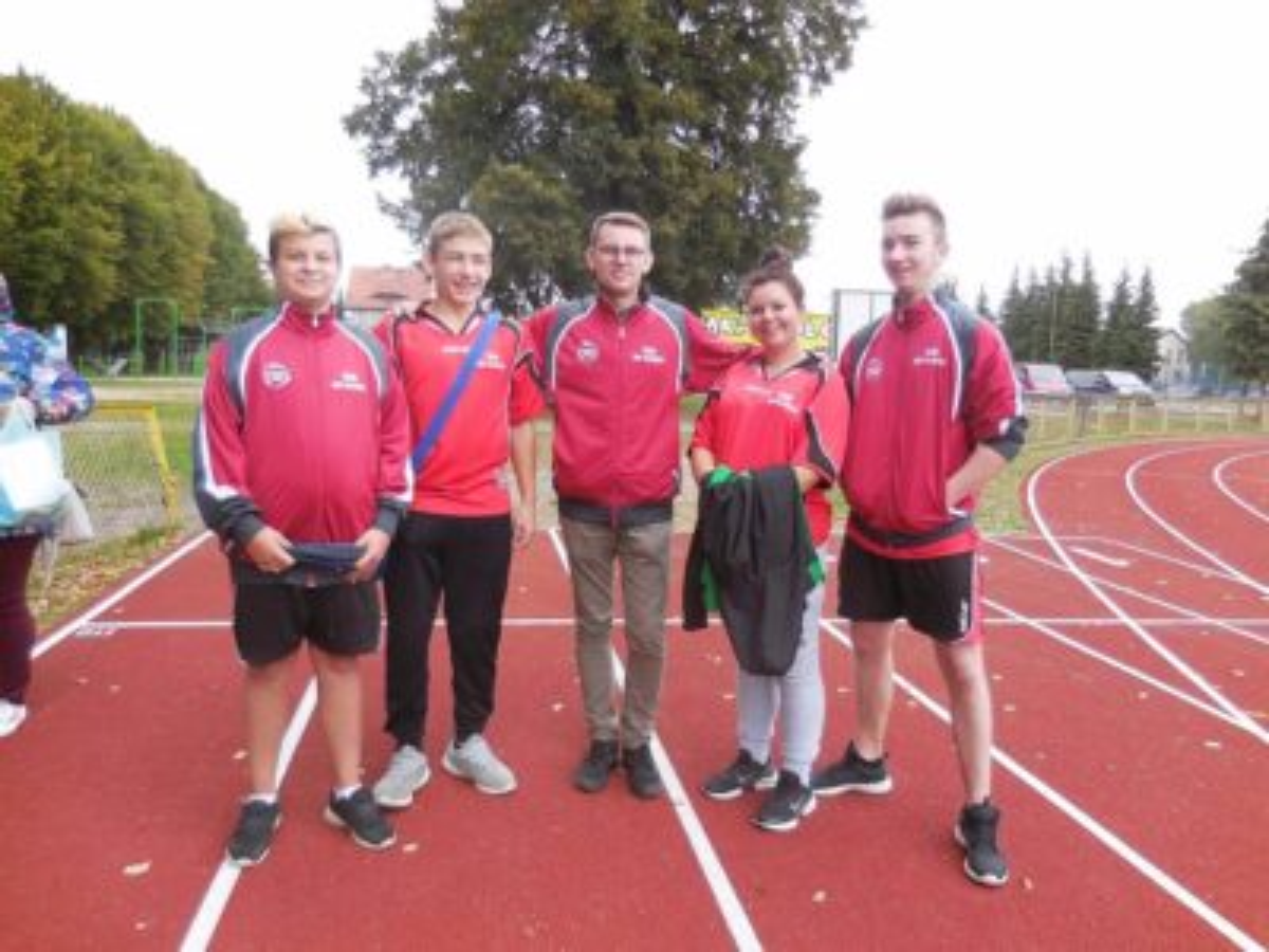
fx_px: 916
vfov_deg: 54.9
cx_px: 634
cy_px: 476
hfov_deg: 69.4
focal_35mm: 25
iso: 125
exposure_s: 1/80
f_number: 3.3
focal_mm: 4.5
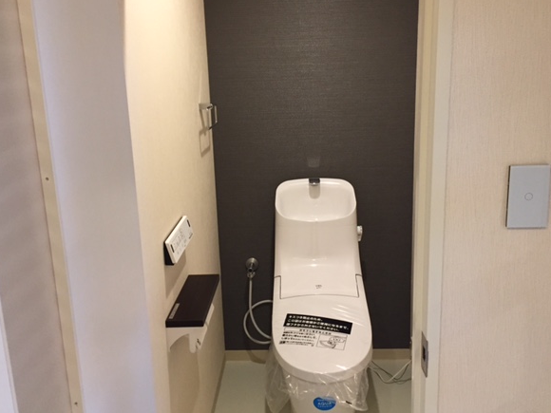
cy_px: 186
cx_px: 283
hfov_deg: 56.8
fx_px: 509
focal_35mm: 32
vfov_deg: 44.1
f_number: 2.2
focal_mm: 4.15
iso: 125
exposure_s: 1/30
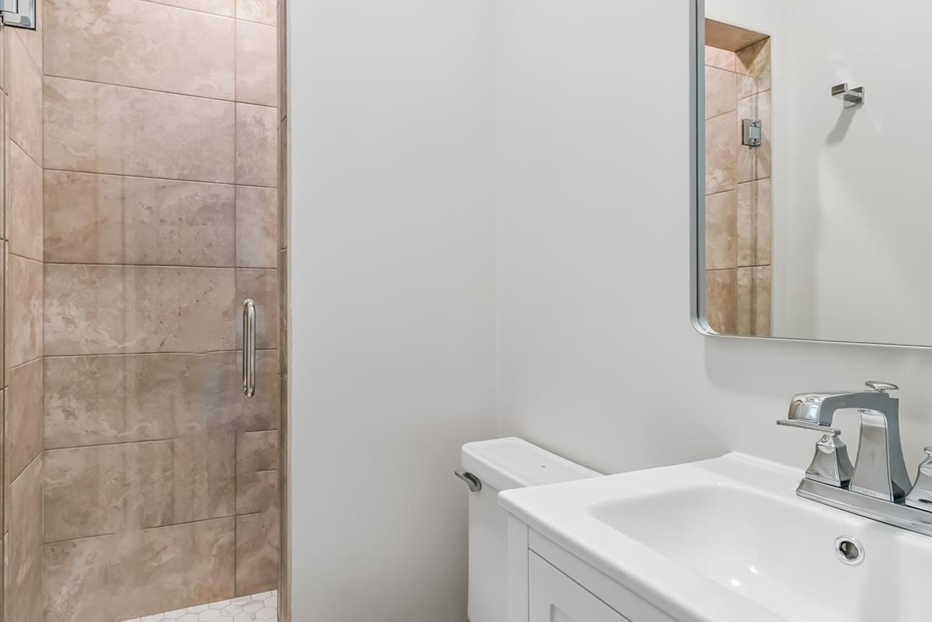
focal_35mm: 19
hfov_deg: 86.6
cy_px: 302
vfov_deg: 64.5
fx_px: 492
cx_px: 418
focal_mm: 10
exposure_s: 1/13
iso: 100
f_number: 7.1
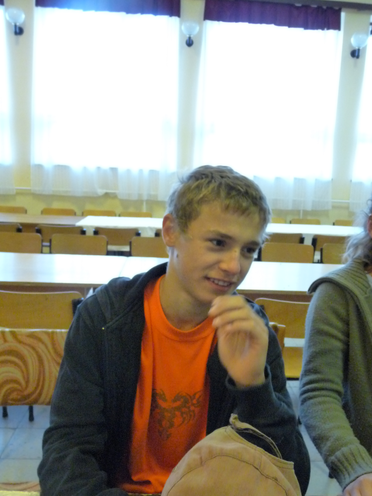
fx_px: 444
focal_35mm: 31
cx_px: 193
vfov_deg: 58.3
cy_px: 264
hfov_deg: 45.4
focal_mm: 4.8
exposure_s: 1/40
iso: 800
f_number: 2.8
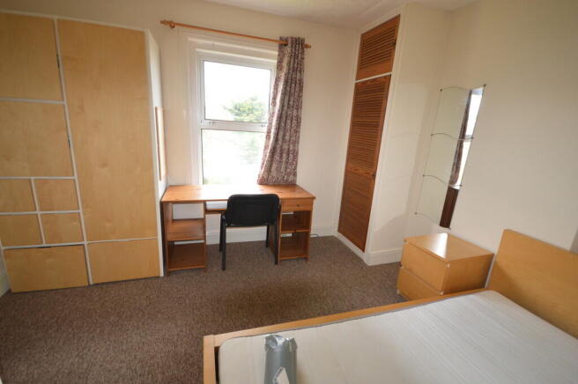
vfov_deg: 77.2
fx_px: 241
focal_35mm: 15
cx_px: 289
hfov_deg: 100.4
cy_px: 192
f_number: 4
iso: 450
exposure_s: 1/60
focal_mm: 10
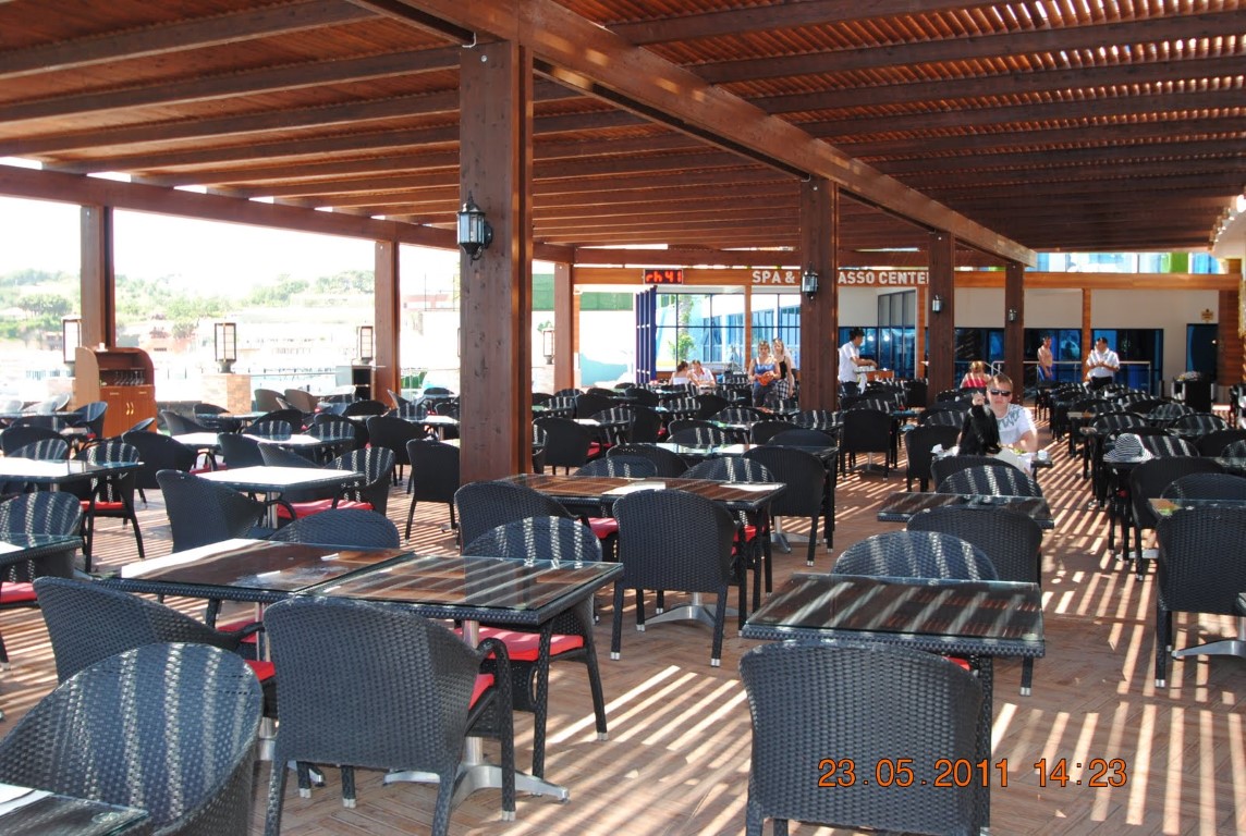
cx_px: 623
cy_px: 418
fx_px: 1249
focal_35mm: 36
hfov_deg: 53.0
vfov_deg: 37.0
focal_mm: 24
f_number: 4.5
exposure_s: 1/125
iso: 200
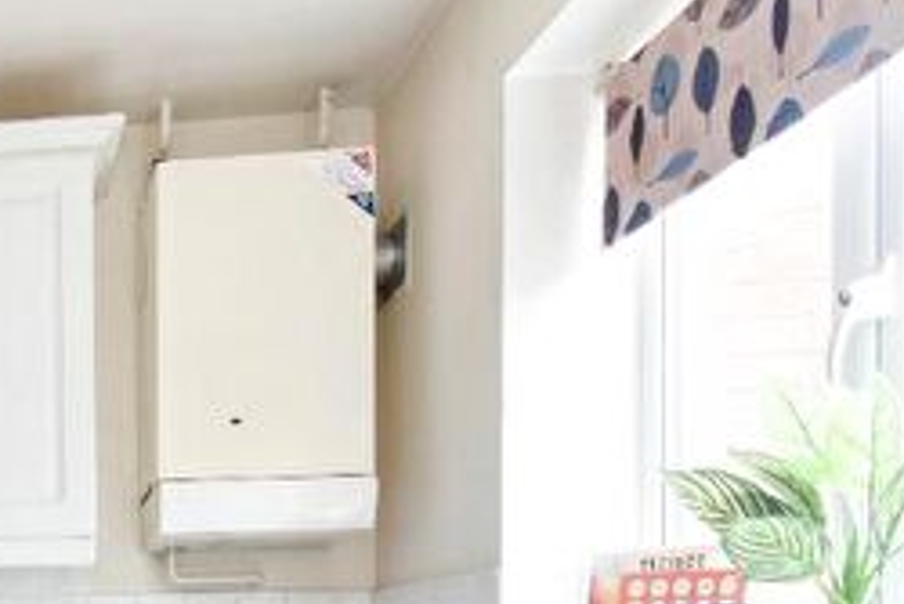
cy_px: 638
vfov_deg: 29.3
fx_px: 1055
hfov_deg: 34.6
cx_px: -235
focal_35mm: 42
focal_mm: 10
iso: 200
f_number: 9
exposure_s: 1/5
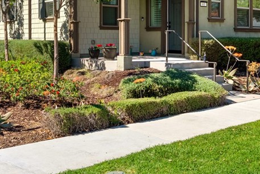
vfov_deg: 24.6
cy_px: 30
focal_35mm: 54
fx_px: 390
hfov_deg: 36.1
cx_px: 191
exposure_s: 1/320
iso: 320
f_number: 9
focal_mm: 24
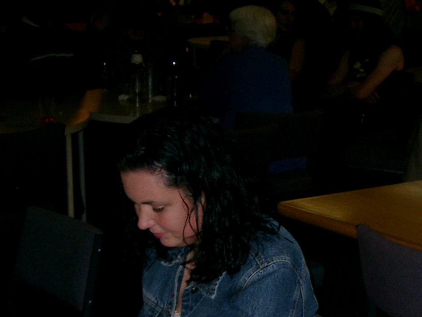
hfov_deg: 20.8
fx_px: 1122
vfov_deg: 15.8
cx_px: 386
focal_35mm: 92
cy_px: 296
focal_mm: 7.6
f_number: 2.6
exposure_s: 1/60
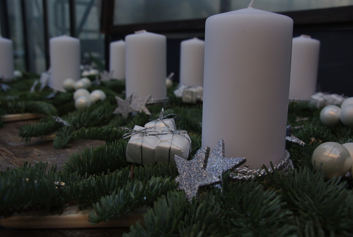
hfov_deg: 49.5
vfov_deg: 34.3
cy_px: 118
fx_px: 383
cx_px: 176
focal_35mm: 39
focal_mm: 26
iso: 200
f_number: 5.6
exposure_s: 1/60
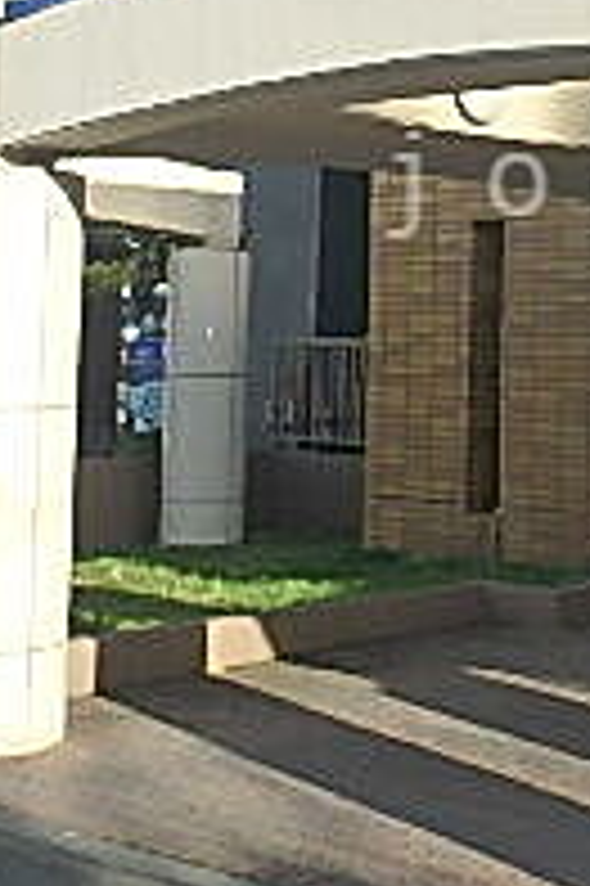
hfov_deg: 18.2
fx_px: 1748
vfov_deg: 27.9
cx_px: 694
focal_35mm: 71
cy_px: 184
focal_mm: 3.7
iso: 125
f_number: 3.5
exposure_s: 1/640
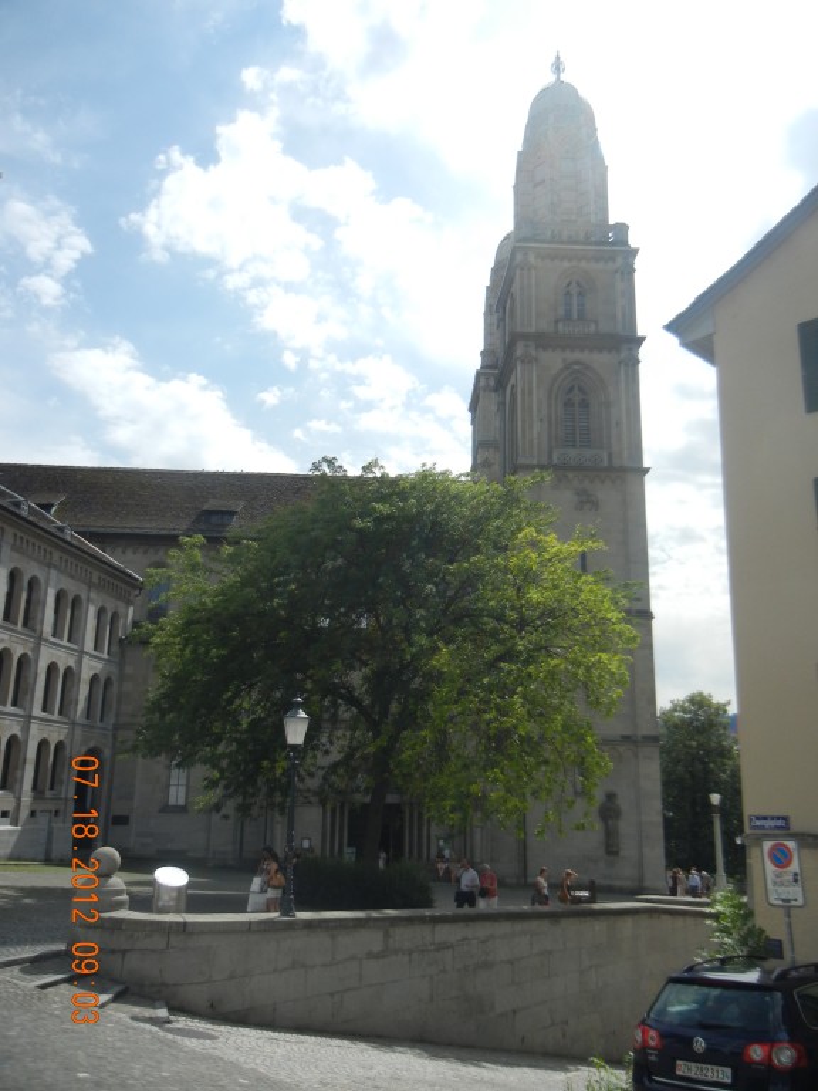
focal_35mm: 30
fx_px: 945
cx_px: 409
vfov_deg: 60.0
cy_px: 546
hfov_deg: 46.8
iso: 160
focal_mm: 5.4
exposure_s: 1/541
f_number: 7
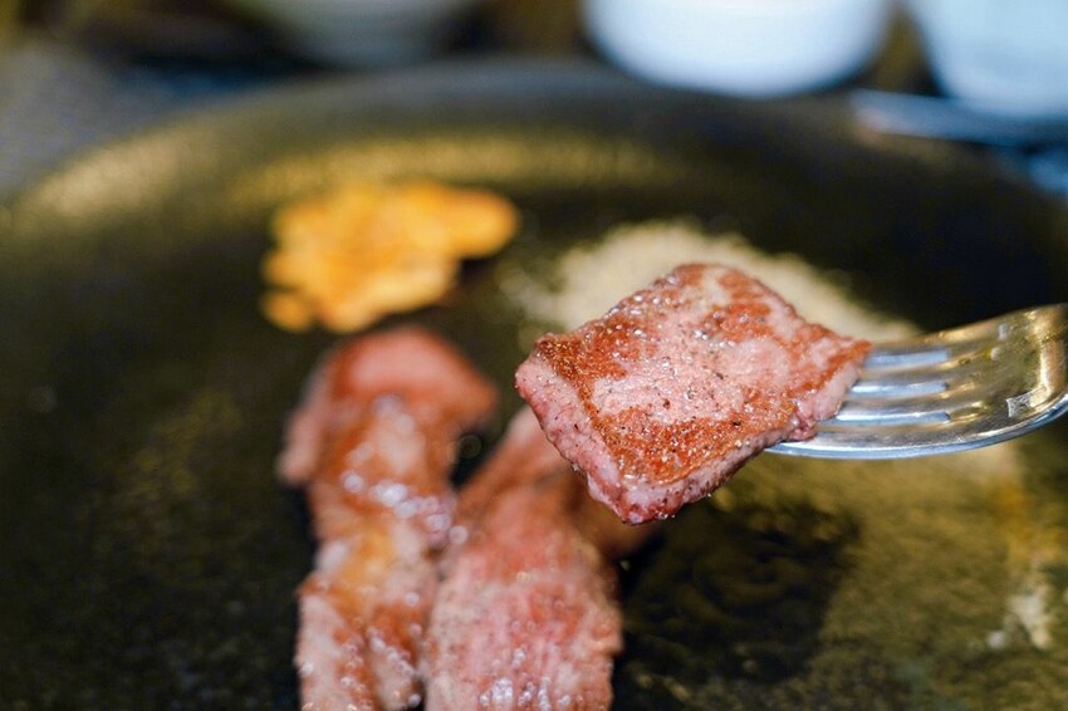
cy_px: 356
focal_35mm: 65
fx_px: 1927
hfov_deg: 31.0
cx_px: 534
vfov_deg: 20.9
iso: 1000
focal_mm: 65
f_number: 4
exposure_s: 1/80
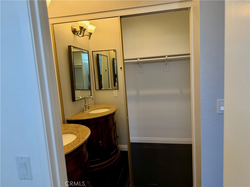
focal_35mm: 24
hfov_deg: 71.6
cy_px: 94
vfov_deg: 56.8
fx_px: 173
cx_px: 125
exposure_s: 1/120
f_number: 1.78
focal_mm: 6.76
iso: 100
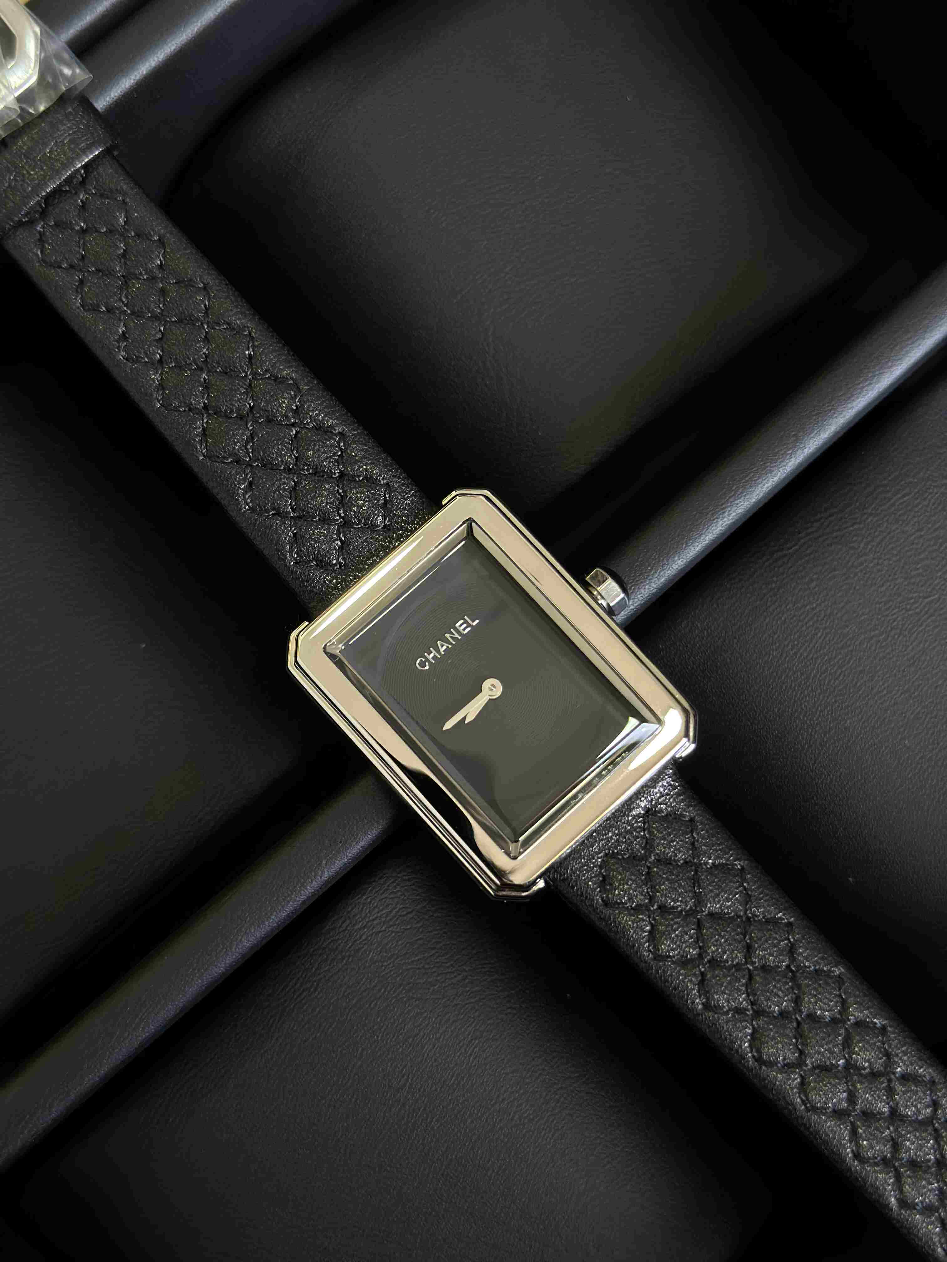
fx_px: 1751
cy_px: 631
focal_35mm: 48
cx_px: 474
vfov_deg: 39.7
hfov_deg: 30.3
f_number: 1.78
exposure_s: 1/60
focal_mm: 6.86
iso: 125
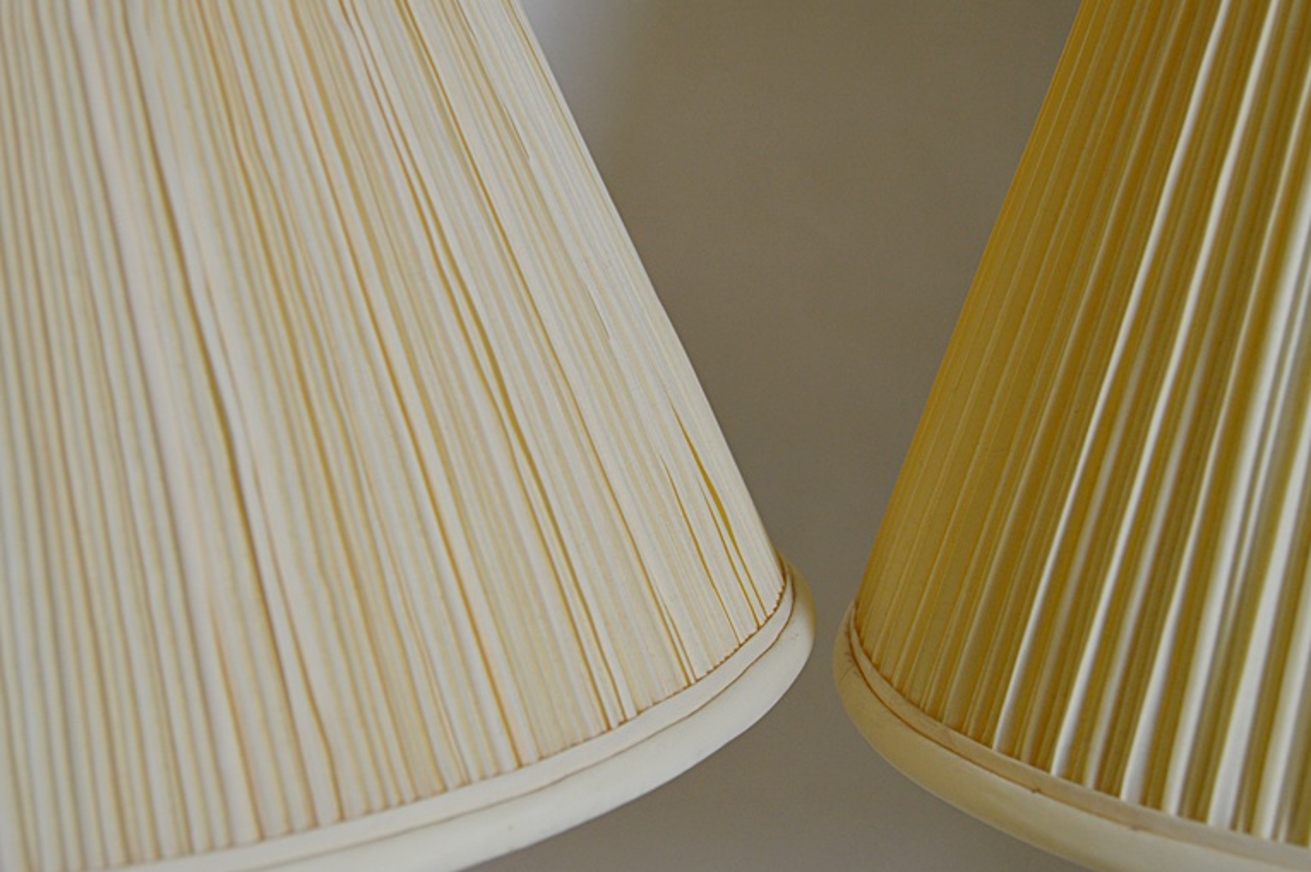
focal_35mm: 51
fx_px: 1856
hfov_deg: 38.9
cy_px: 470
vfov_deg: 26.4
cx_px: 692
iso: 400
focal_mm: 26
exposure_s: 1/100
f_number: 5
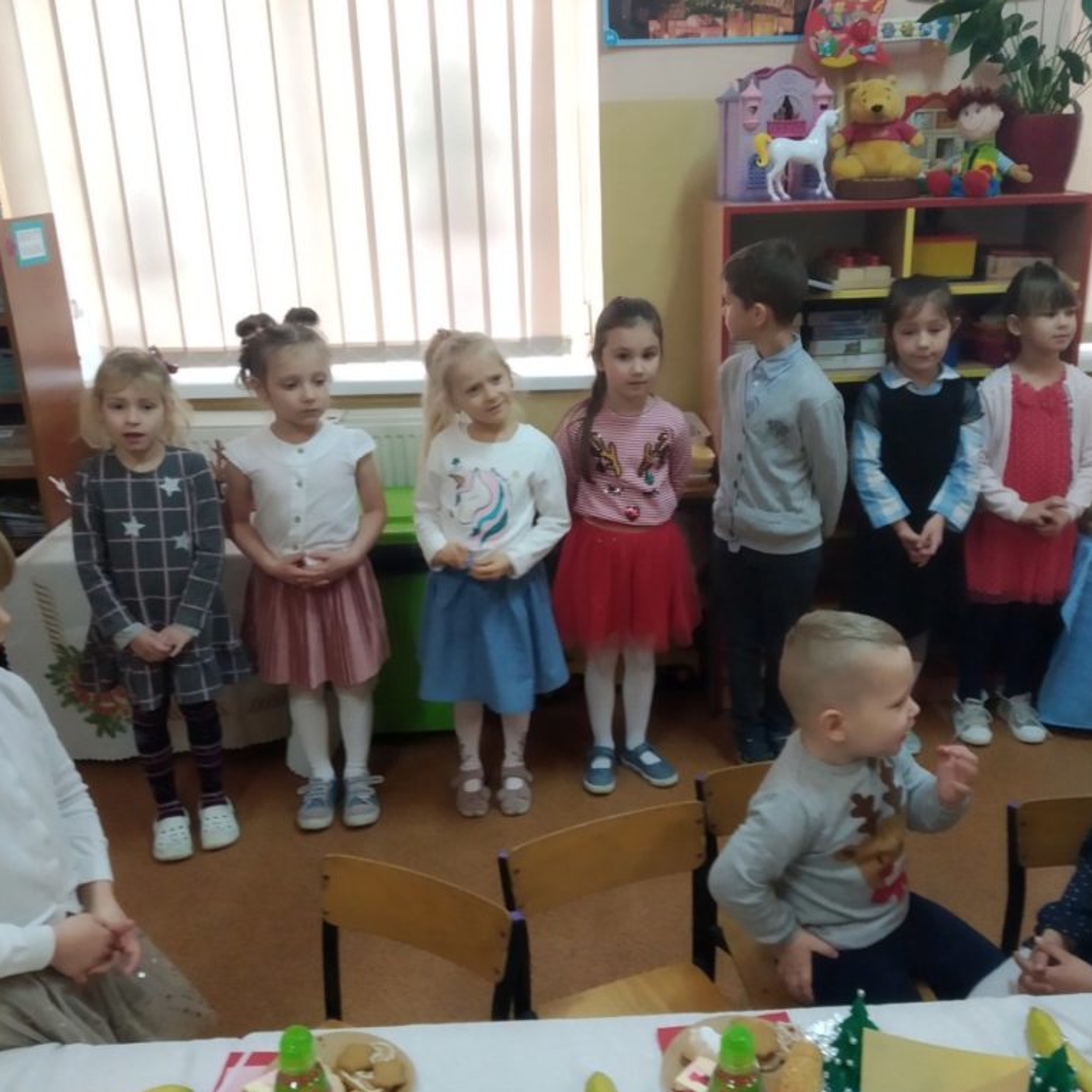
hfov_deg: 52.4
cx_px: 617
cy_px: 550
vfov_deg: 52.5
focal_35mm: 31
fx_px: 1106
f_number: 2.2
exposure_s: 1/25
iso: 400
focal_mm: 3.82
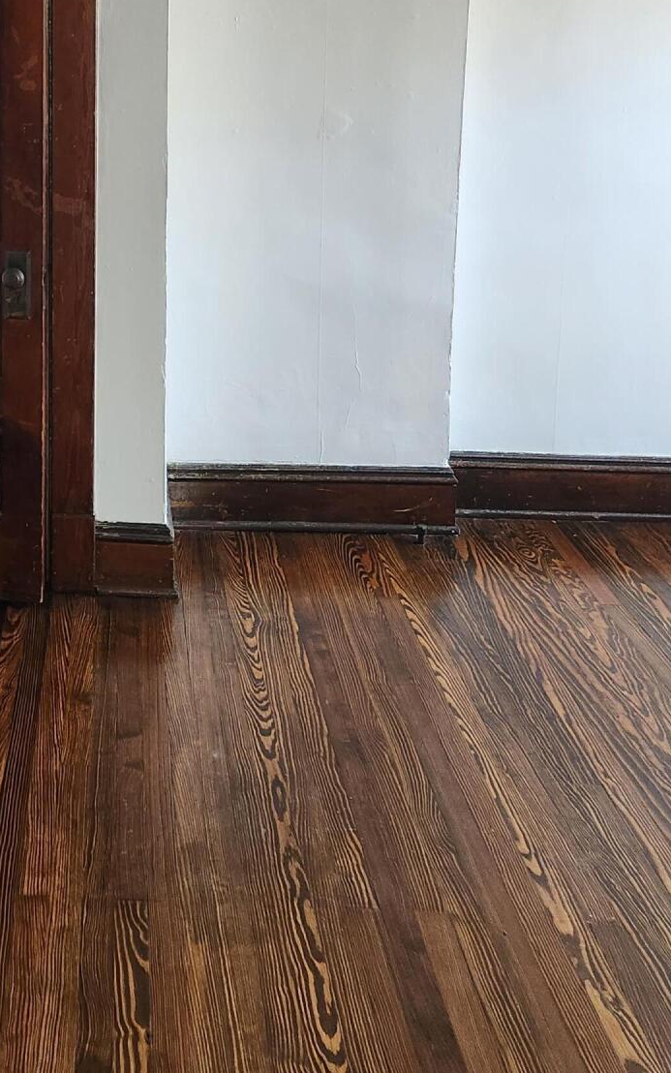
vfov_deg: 43.5
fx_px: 1287
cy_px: 242
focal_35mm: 44
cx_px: 62
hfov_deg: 28.1
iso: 640
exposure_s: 1/120
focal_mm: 5.4
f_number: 1.8
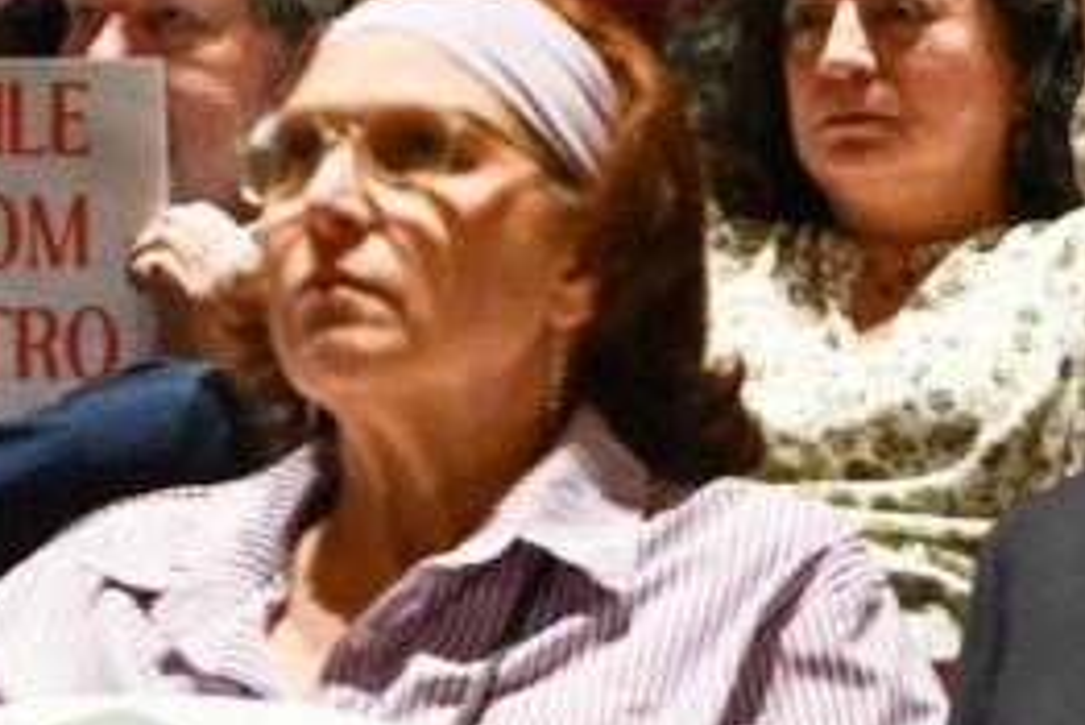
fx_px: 11097
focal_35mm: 368
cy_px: 99
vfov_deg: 3.7
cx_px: 516
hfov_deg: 5.6
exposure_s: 1/250
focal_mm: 105
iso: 5000
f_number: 4
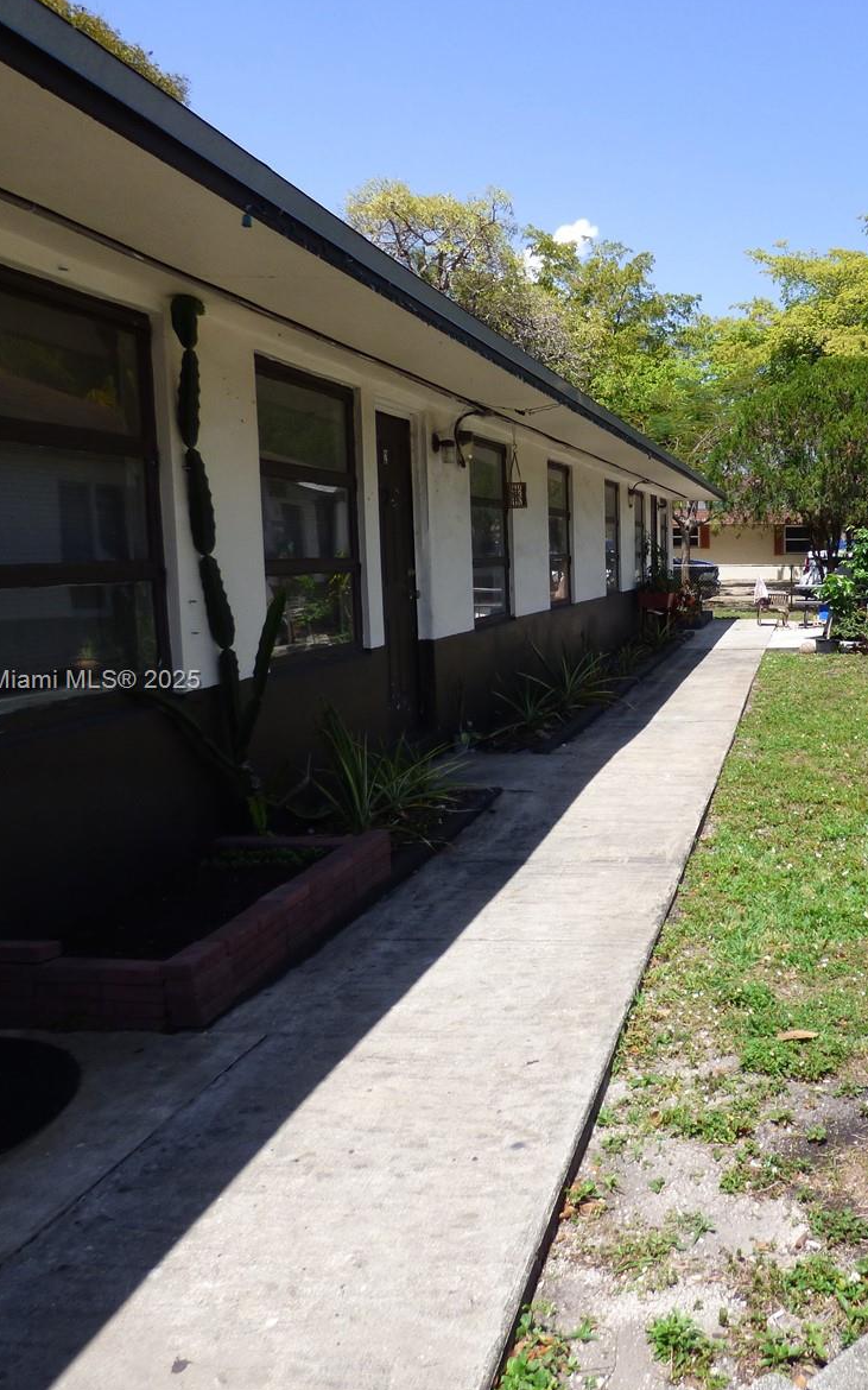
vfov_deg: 64.6
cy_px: 682
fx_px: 1098
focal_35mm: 29
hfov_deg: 40.1
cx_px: 771
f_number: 2.8
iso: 100
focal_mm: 3.58
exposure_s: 1/1300
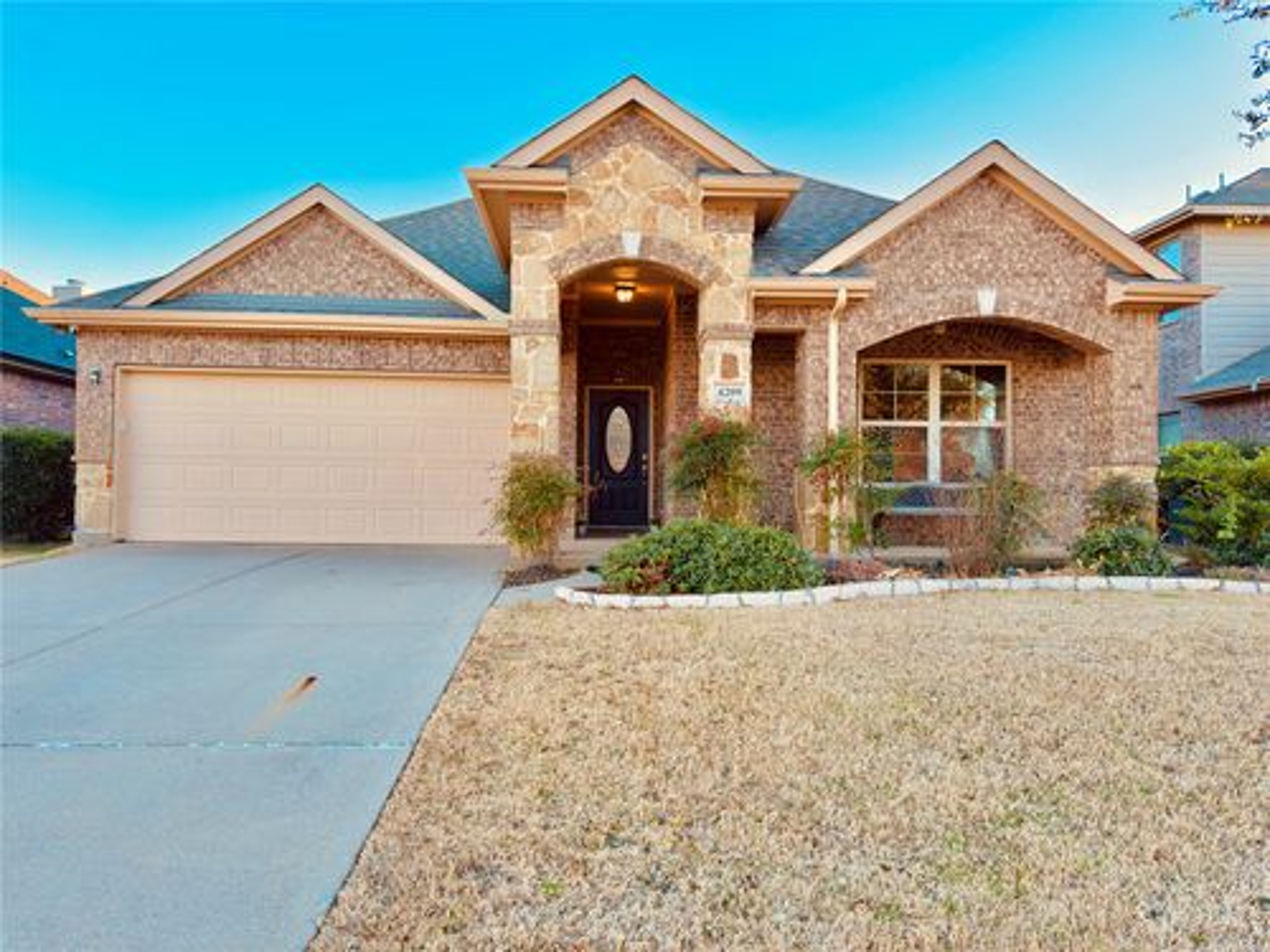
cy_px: 476
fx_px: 881
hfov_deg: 71.6
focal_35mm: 24
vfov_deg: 56.8
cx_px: 635
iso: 100
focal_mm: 6.76
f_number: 1.78
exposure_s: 1/228
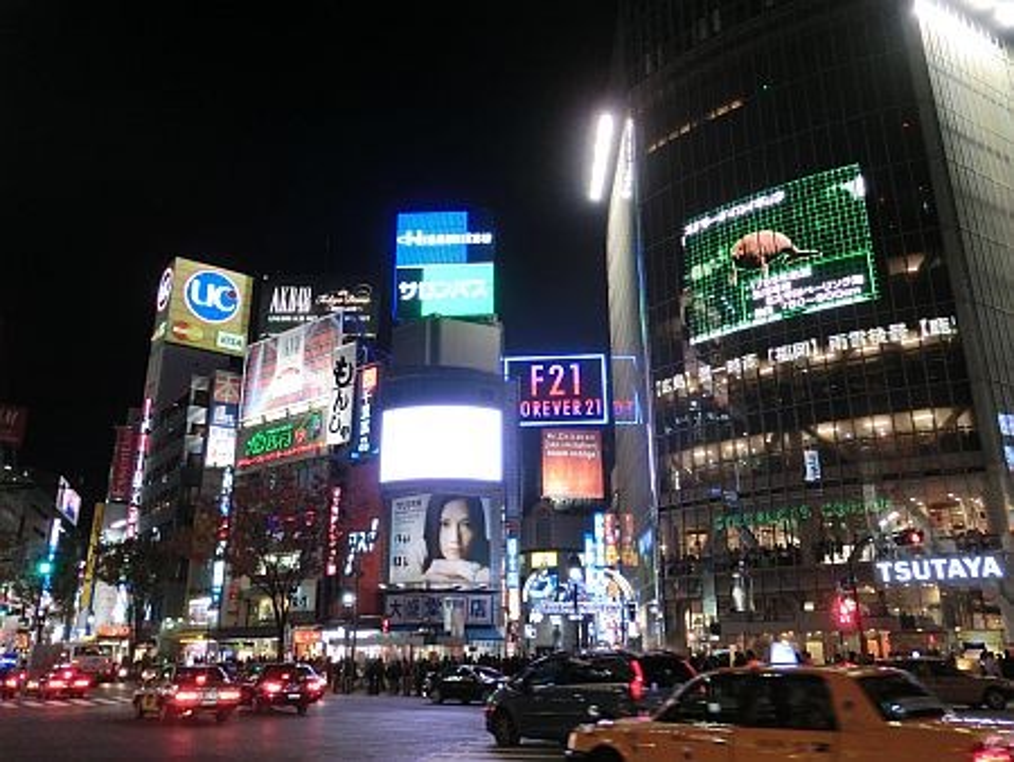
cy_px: 381
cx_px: 507
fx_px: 821
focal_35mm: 28
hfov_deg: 63.4
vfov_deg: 49.8
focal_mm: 5
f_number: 3
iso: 400
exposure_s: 1/60
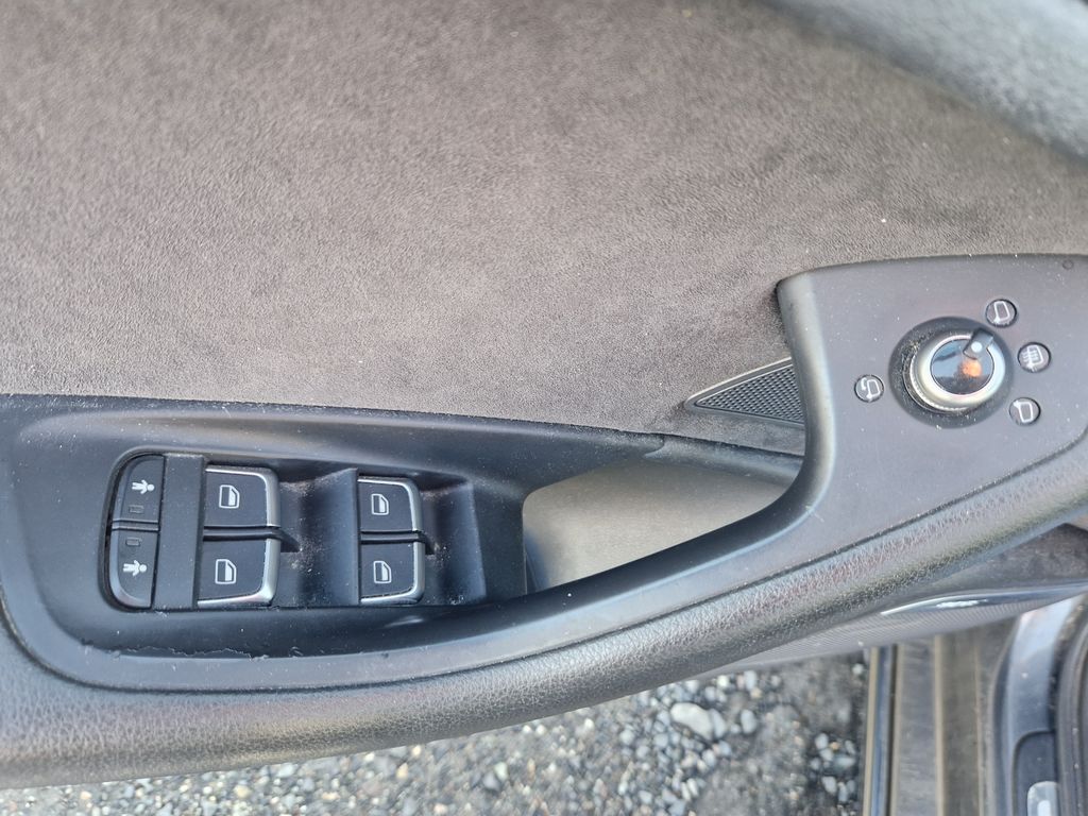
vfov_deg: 58.9
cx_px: 544
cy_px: 408
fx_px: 723
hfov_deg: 73.9
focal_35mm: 23
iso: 200
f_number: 1.8
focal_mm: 5.4
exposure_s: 1/100
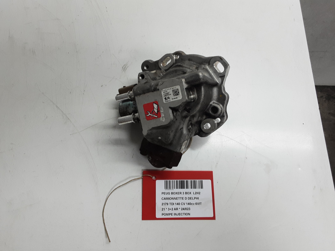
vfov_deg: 51.4
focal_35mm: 27
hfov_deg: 65.3
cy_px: 126
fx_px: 261
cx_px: 168
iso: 64
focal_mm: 2.91
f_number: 1.9
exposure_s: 1/50
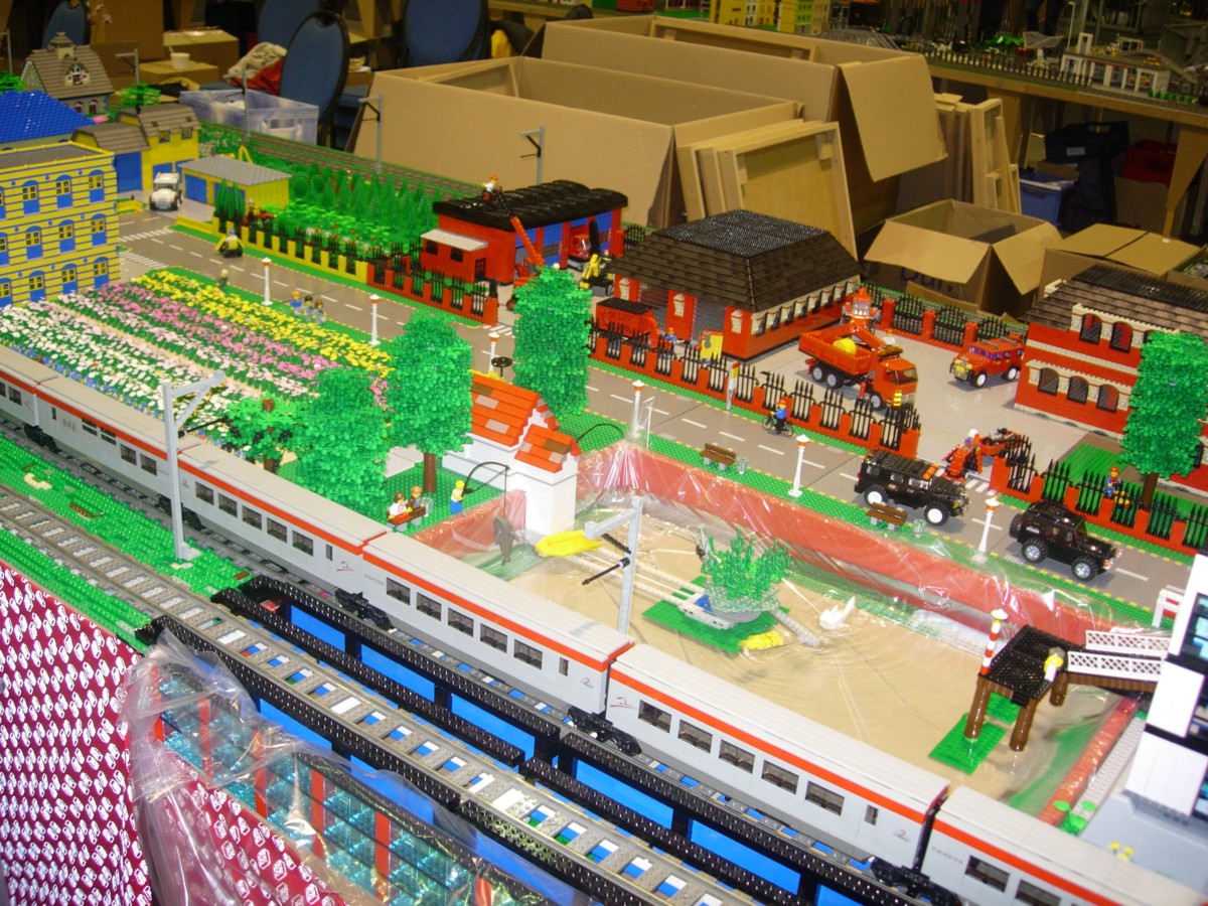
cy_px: 453
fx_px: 1326
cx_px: 604
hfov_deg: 49.0
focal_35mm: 38
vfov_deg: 37.7
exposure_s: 1/14.2
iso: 79
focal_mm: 7.8
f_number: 2.8
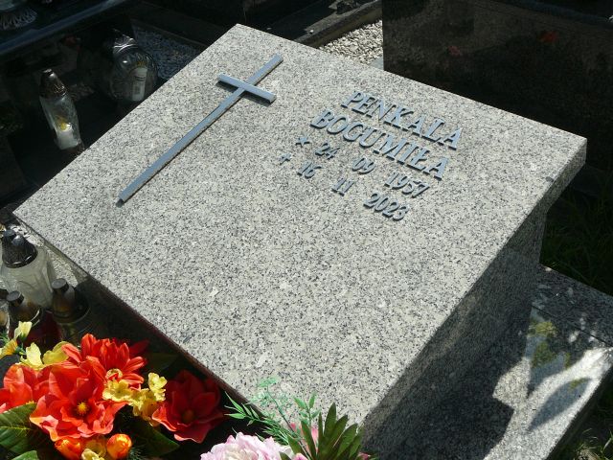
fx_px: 691
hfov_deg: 47.9
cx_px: 306
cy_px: 230
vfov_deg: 36.8
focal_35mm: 39
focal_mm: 5.8
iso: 80
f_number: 5
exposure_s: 1/500
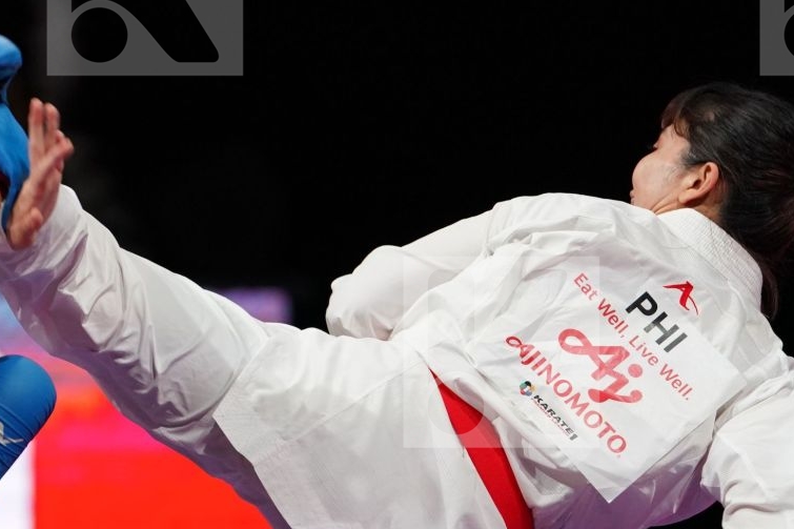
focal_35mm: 477
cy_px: 352
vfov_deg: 2.9
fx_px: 10518
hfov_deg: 4.3
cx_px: 145
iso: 3200
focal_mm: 200
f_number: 2.8
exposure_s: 1/1000
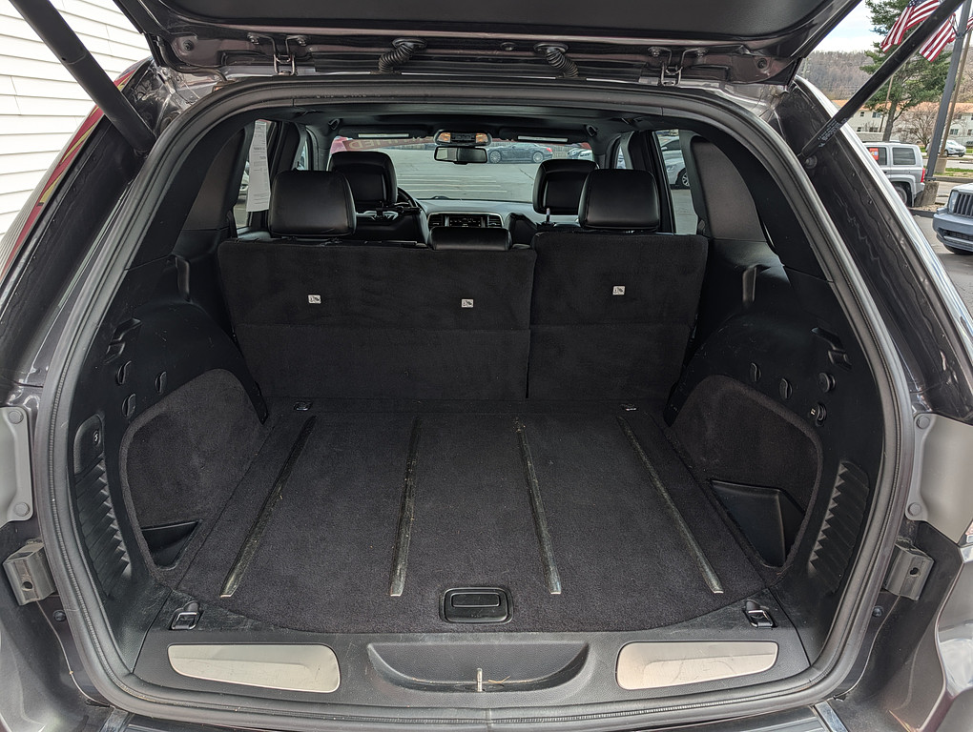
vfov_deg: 56.9
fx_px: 676
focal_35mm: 24
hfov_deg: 71.5
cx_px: 486
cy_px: 366
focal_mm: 6.9
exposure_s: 1/413
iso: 18
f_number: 1.68
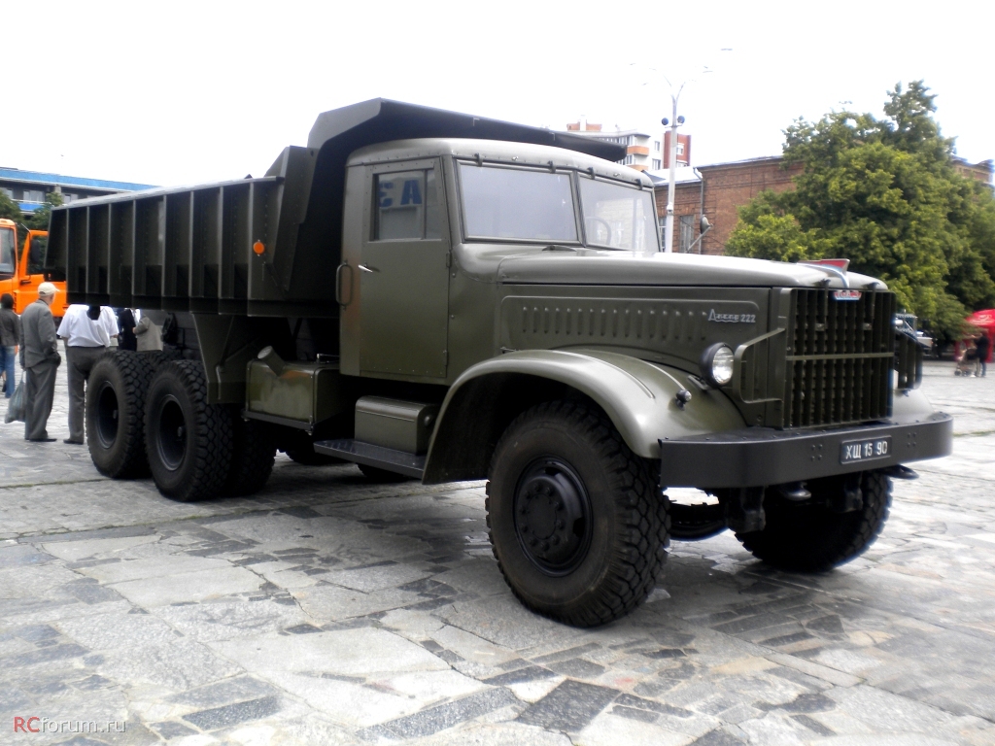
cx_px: 498
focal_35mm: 35
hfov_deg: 52.6
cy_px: 373
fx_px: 1006
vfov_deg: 40.7
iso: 80
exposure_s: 1/186
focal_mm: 6.3
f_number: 4.6
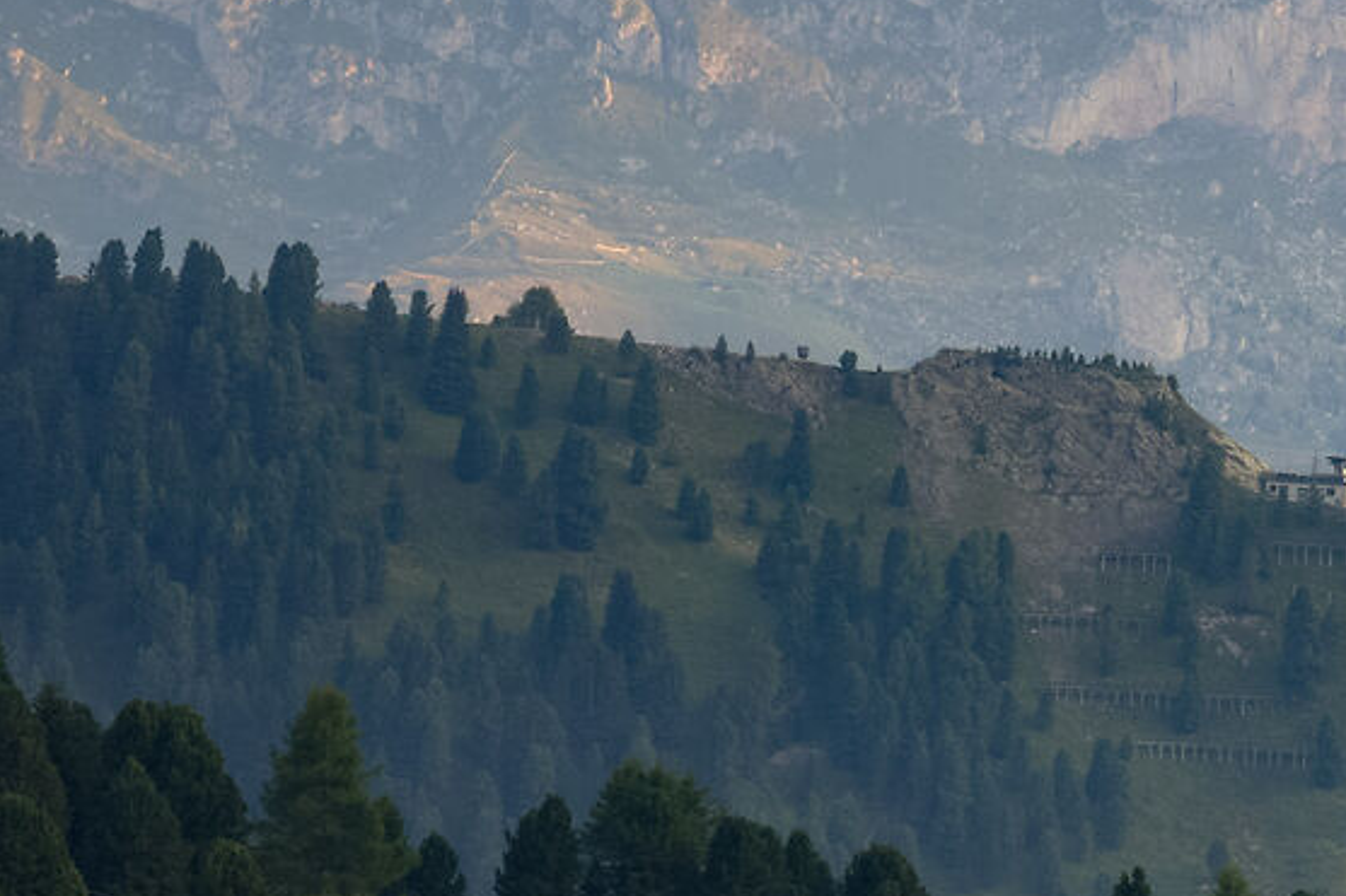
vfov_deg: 2.8
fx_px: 18351
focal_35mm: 491
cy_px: 758
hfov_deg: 4.2
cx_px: 2685
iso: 100
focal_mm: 76
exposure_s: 1/40
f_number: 8
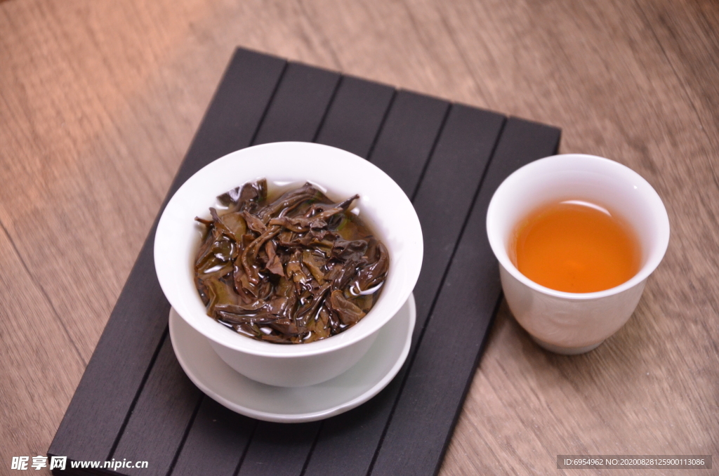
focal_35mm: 158
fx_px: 3139
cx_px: 360
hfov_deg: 13.1
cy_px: 238
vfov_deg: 8.7
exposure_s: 1/50
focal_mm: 105
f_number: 5.6
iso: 2000
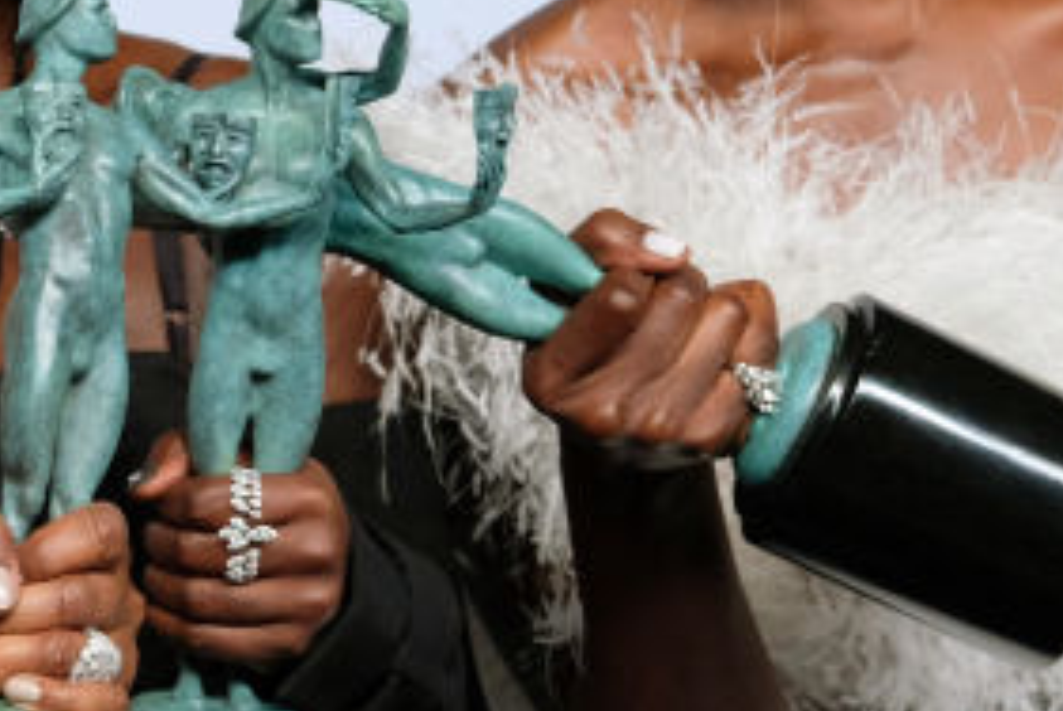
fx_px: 8069
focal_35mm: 273
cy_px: 354
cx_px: 19
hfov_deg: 7.5
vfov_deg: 5.0
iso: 1250
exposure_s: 1/160
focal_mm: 50
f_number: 4.5
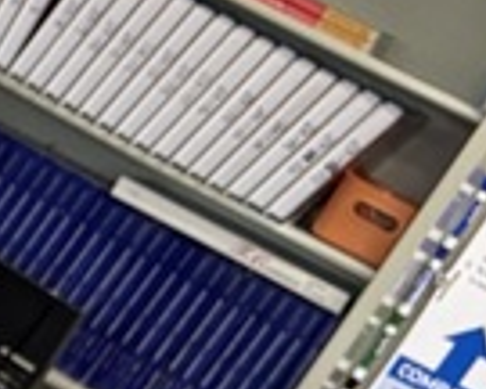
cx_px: -922
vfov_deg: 8.2
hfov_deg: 9.0
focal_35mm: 178
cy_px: 810
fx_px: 2560
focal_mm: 6.76
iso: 320
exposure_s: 1/60
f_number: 1.78
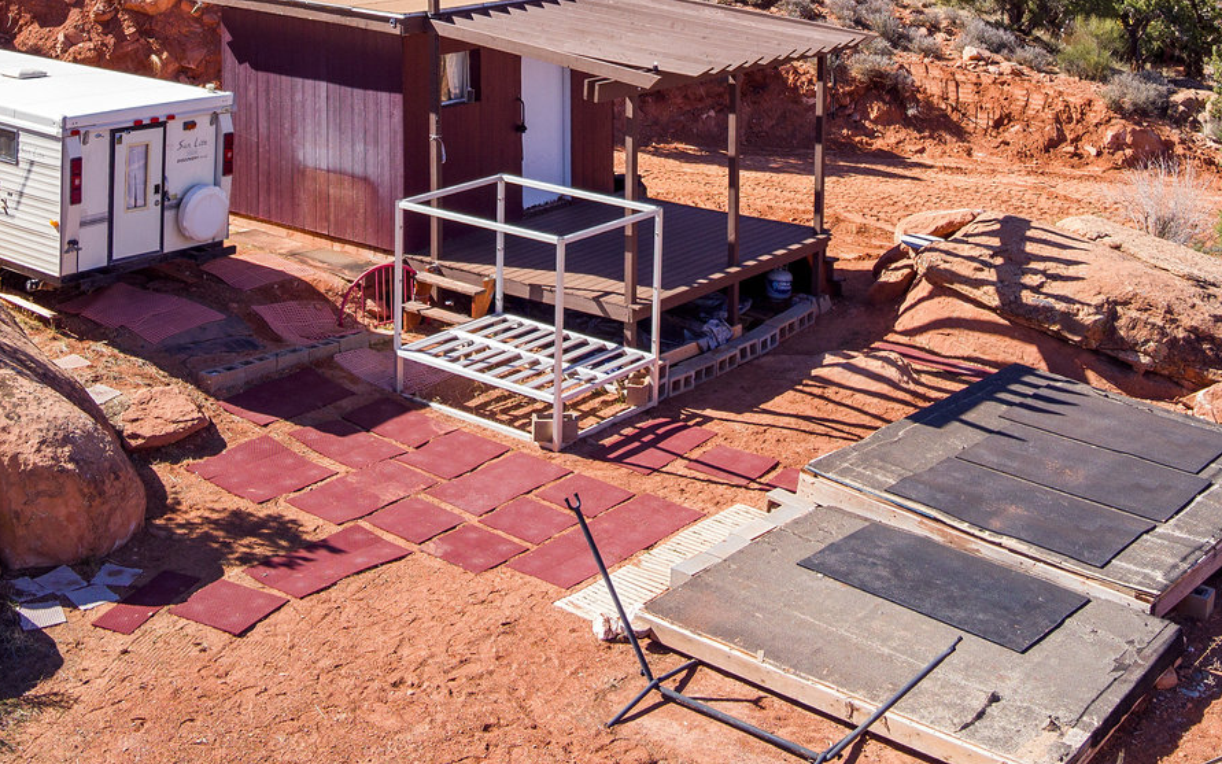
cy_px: -67
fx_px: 1599
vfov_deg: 25.1
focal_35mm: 48
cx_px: 663
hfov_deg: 41.8
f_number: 2.8
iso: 103
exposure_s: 1/950
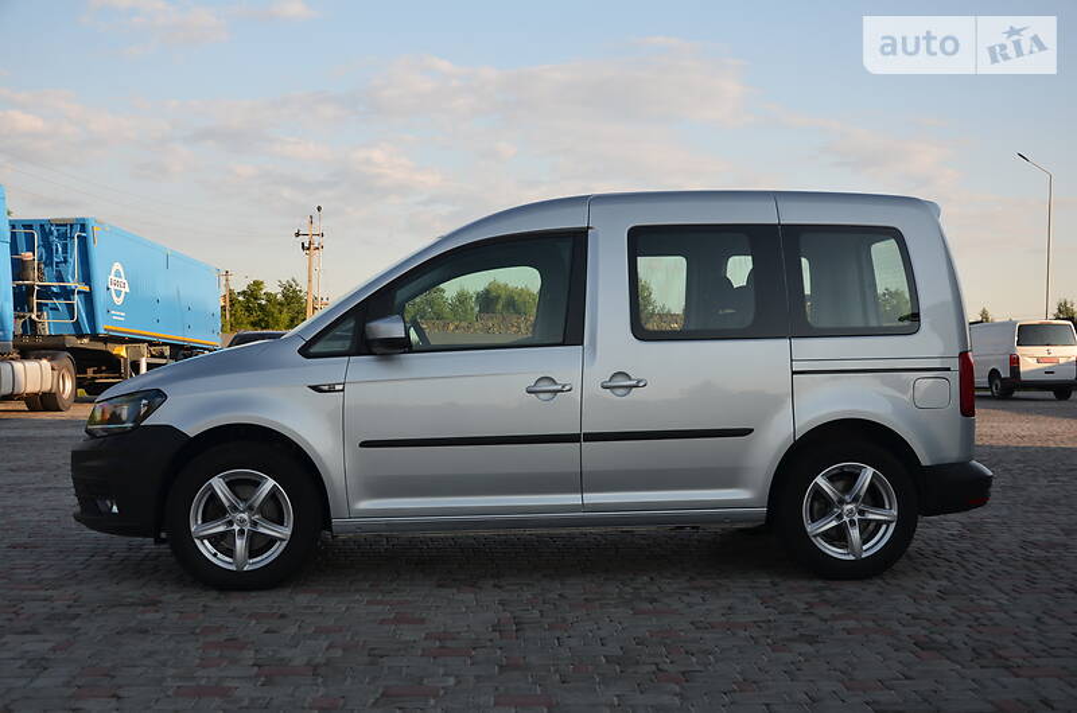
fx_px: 1164
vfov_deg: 34.1
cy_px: 356
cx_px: 538
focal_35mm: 39
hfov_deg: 49.6
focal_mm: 26
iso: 200
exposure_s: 1/160
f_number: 6.3
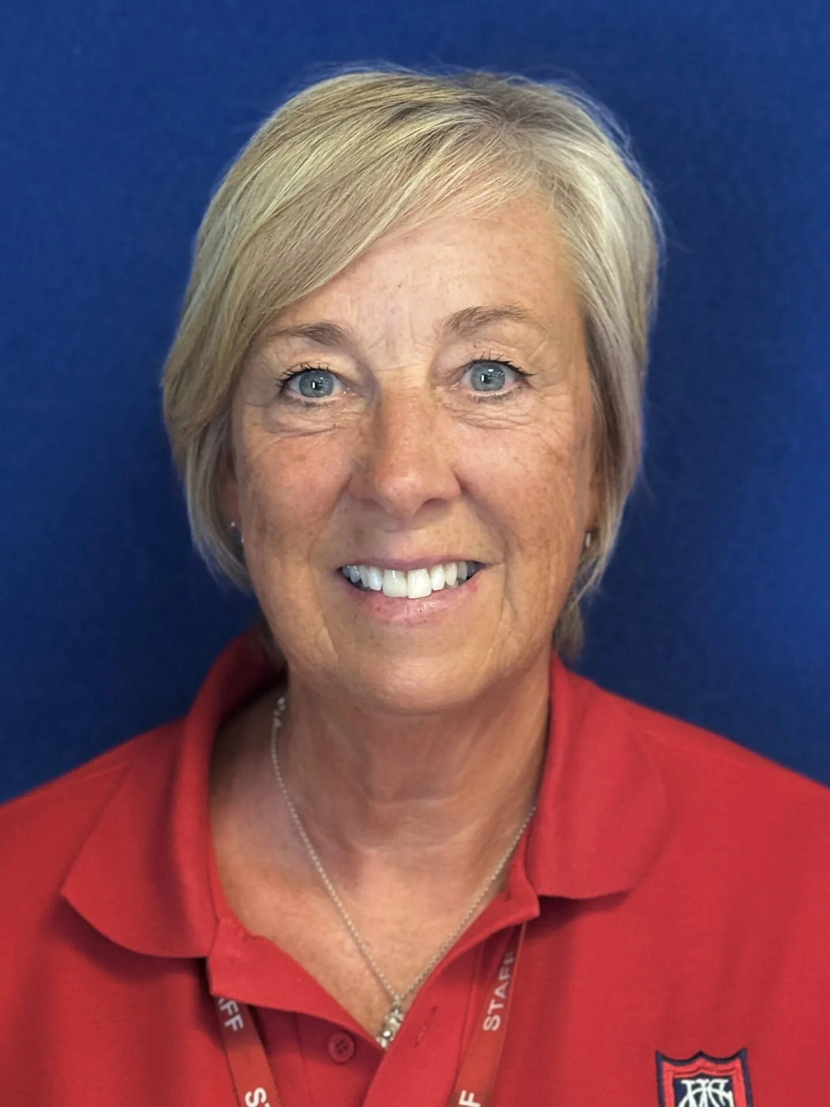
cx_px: 415
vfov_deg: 39.7
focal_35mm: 48
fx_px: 1535
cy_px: 554
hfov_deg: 30.3
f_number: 1.78
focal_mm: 6.76
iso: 250
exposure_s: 1/60
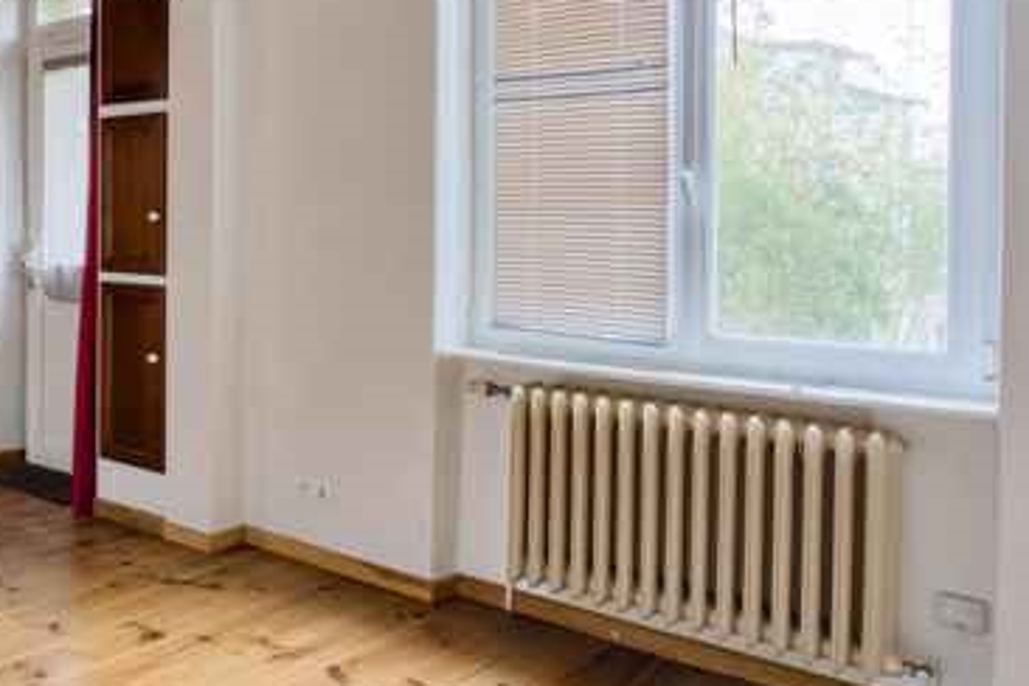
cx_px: -20
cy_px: 235
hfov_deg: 45.2
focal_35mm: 35
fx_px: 1000
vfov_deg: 37.5
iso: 800
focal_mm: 16
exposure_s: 1/15
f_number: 8
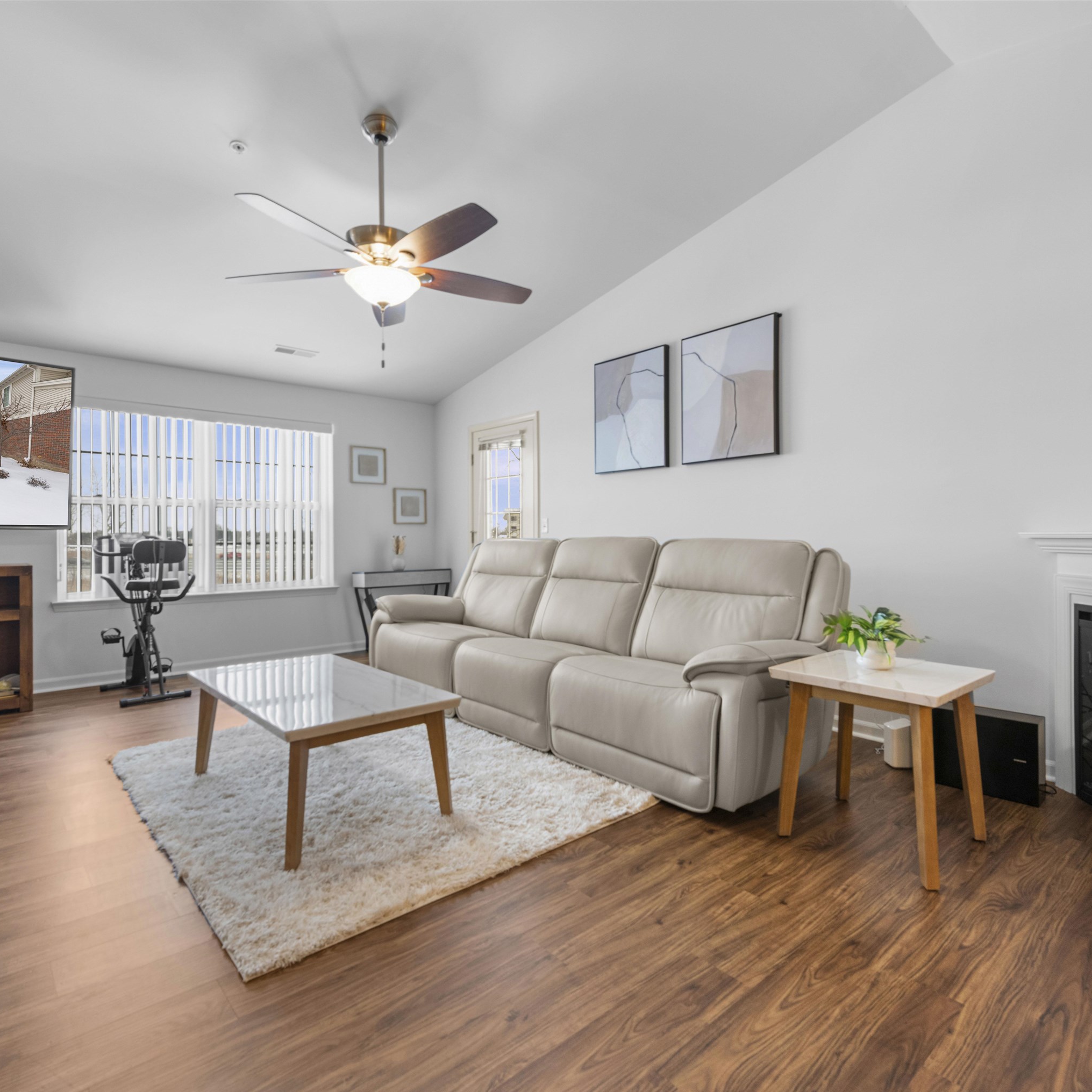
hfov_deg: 80.7
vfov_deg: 80.7
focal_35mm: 18
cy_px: 550
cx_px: 553
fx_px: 642
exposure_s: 1/4
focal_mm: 14
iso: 400
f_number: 10
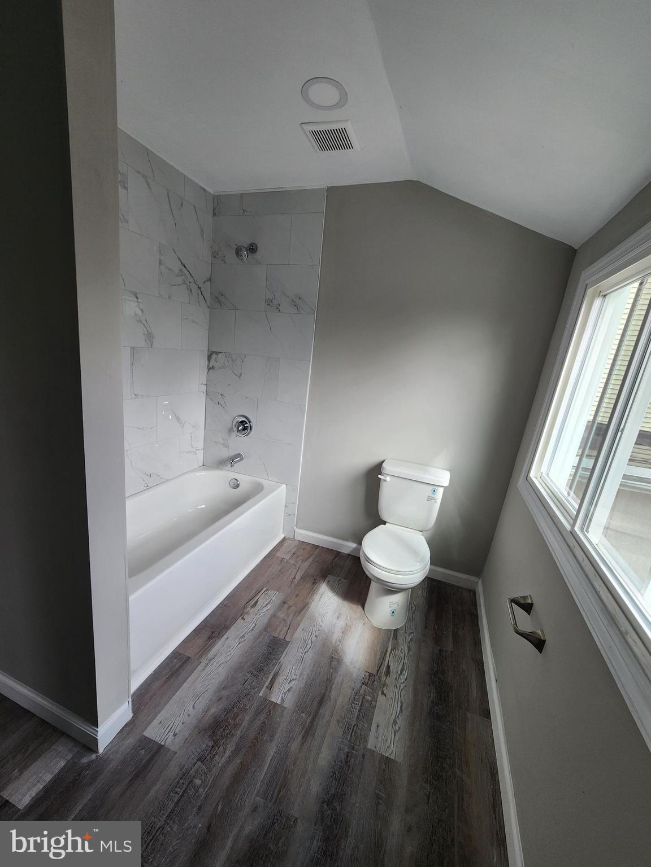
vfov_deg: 106.2
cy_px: 434
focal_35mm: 13
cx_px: 326
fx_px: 326
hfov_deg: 89.9
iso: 50
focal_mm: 2.2
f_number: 2.2
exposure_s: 1/154
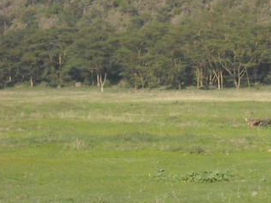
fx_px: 2068
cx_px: 335
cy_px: -36
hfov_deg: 7.4
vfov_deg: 5.6
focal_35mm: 264
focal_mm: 17.1
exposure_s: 1/369
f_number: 4.7
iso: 64
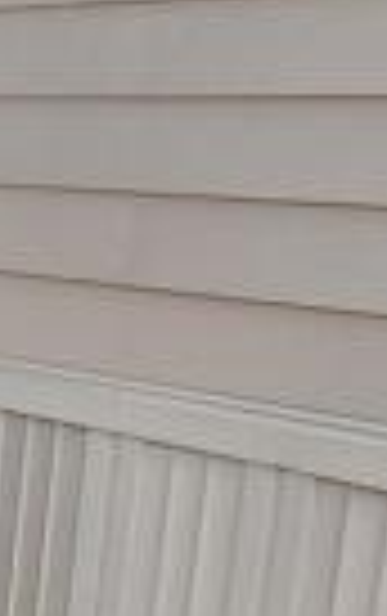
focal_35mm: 79
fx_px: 1329
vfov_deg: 26.1
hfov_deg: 12.1
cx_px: -621
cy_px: 351
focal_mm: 1.64
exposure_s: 1/767
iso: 40
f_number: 2.2
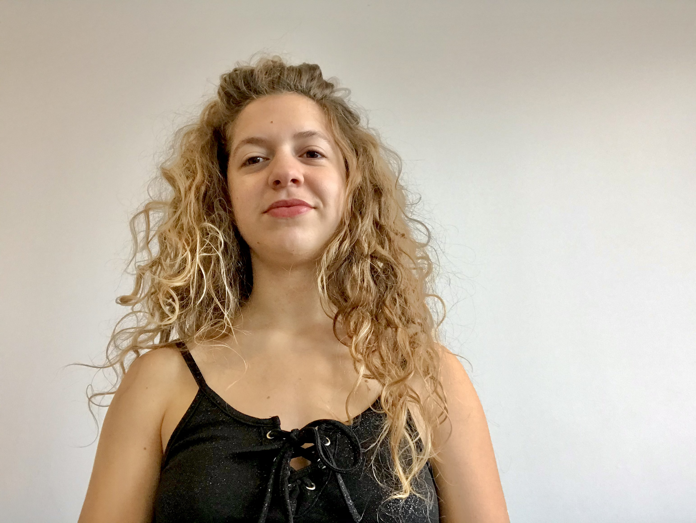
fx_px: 644
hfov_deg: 56.8
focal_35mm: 32
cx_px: 348
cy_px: 262
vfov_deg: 44.2
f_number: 2.2
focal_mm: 2.87
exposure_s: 1/33
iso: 40
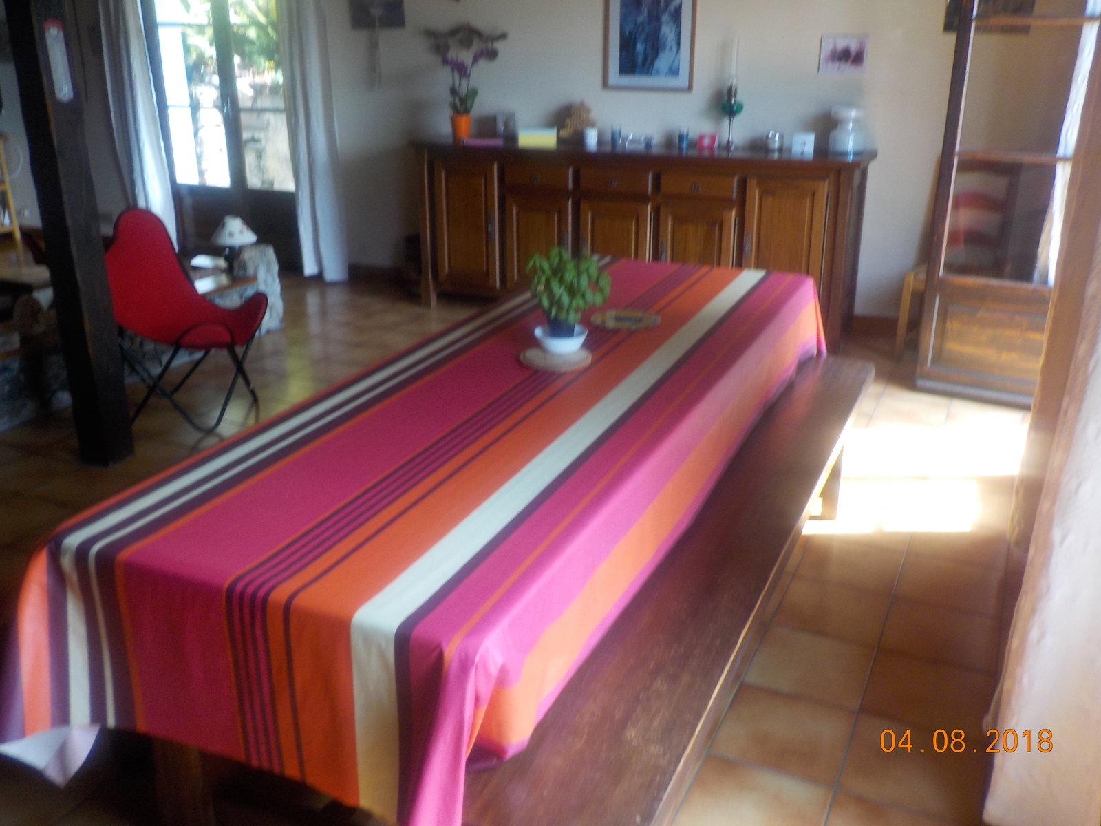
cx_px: 550
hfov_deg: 60.0
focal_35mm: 30
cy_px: 413
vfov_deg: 46.8
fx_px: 954
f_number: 3.3
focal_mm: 4.1
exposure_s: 1/30
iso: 125
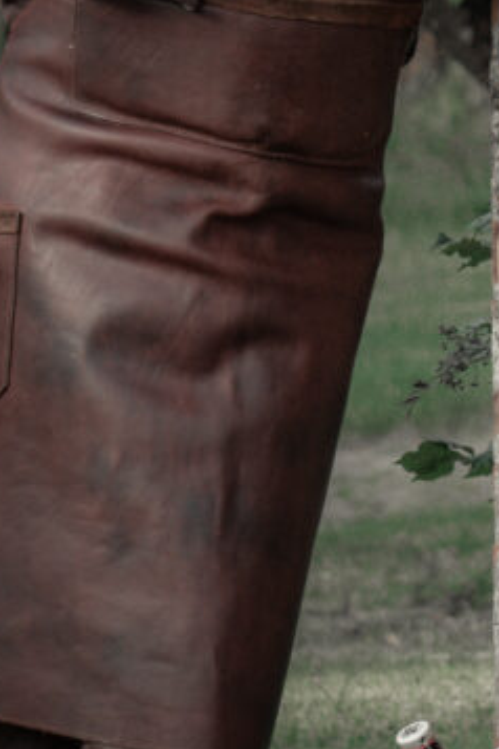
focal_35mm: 615
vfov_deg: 3.4
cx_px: 522
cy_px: 199
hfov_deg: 2.2
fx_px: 12786
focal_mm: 122
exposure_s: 1/250
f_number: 5.6
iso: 400
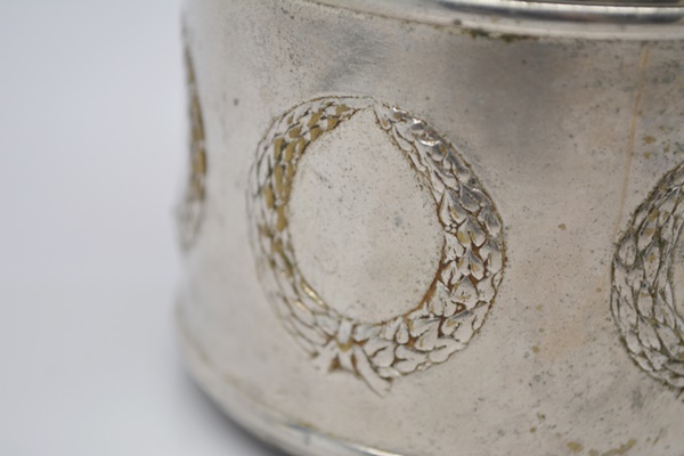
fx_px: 1567
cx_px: 342
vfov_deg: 16.6
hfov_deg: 24.6
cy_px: 228
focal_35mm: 82
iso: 450
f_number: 5.6
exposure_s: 1/60
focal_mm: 55
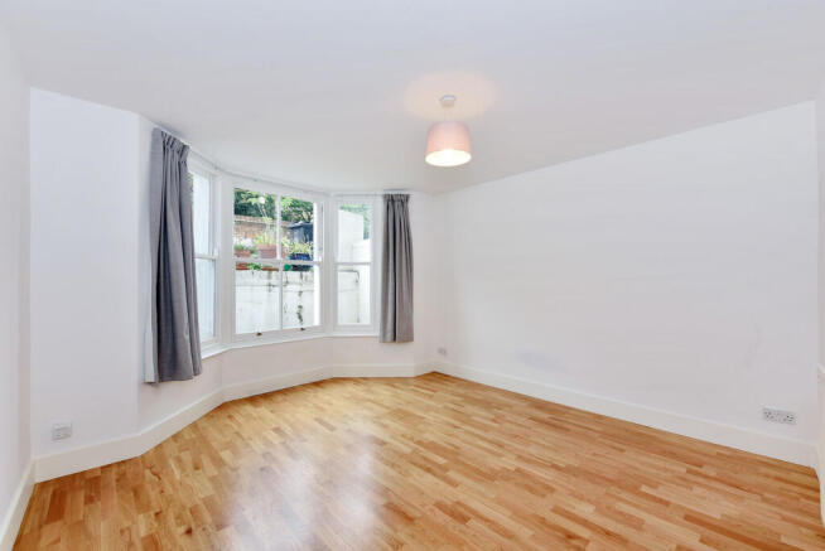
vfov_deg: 81.3
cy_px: 276
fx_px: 321
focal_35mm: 14
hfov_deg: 104.2
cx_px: 412
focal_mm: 14
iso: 200
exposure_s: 1/30
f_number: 8
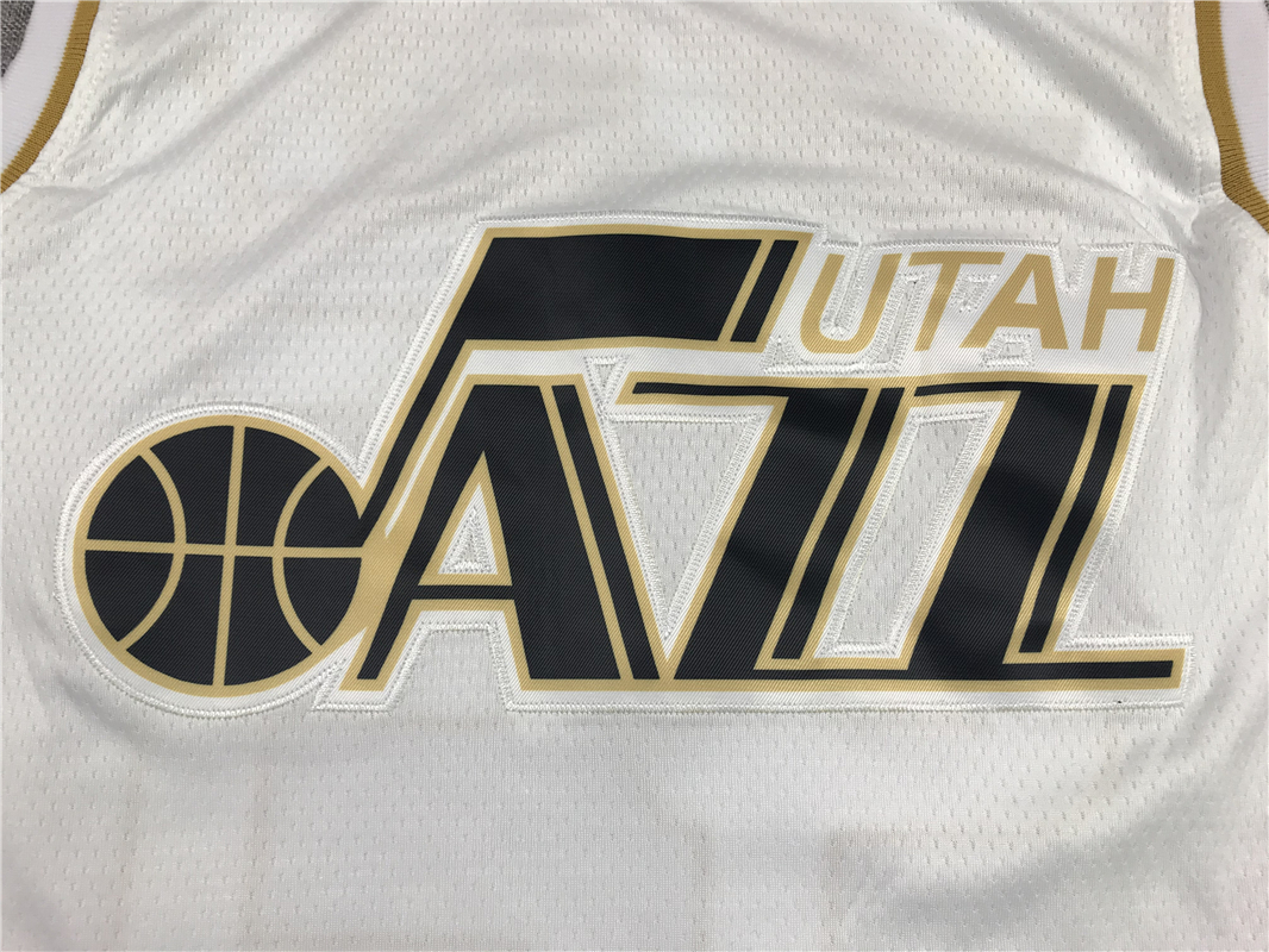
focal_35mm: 28
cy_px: 476
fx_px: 1027
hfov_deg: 63.4
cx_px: 634
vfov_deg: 49.8
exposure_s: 1/100
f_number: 1.8
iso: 25
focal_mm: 3.99
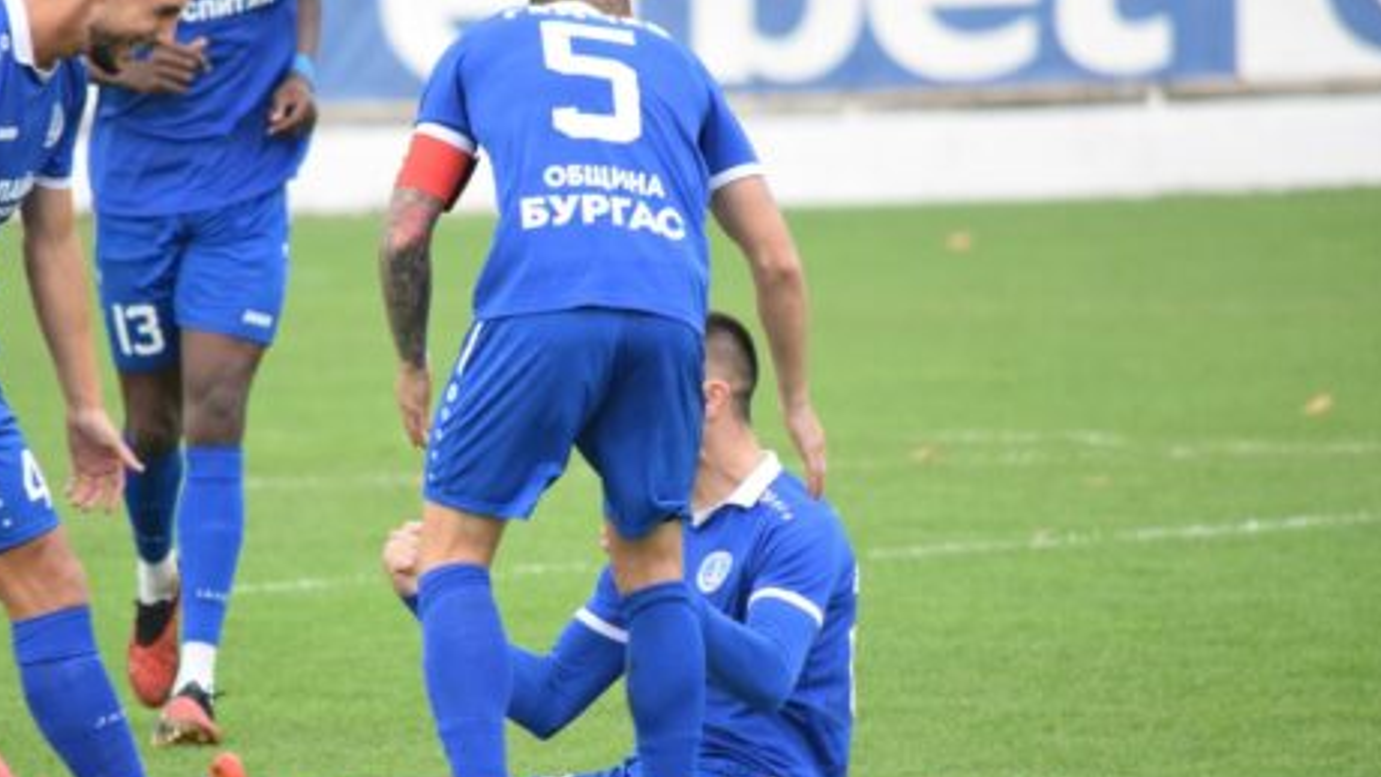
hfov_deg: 3.3
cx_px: 522
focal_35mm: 645
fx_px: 23624
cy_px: 435
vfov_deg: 1.9
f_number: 5.6
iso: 3200
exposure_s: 1/800
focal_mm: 300
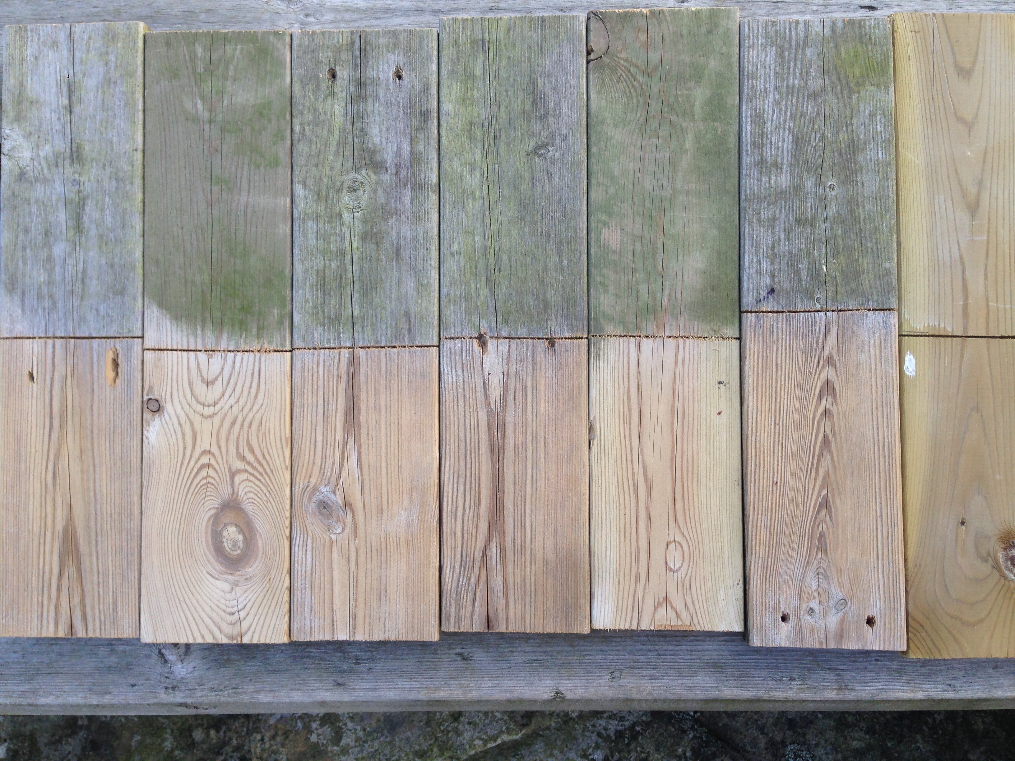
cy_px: 380
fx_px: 968
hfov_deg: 55.4
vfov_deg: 42.9
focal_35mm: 33
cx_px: 508
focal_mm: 4.12
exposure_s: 1/120
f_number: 2.4
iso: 50
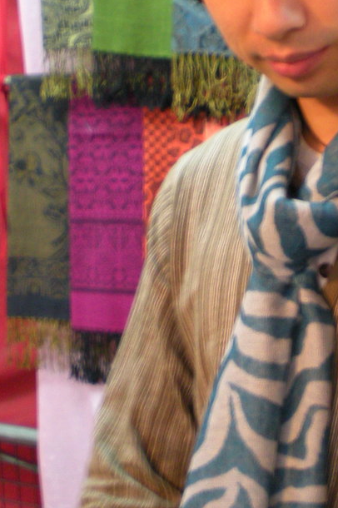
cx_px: 274
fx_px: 1170
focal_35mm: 83
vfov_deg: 24.4
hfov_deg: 16.3
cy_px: 196
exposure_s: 1/11.2
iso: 200
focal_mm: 6.3
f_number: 3.1
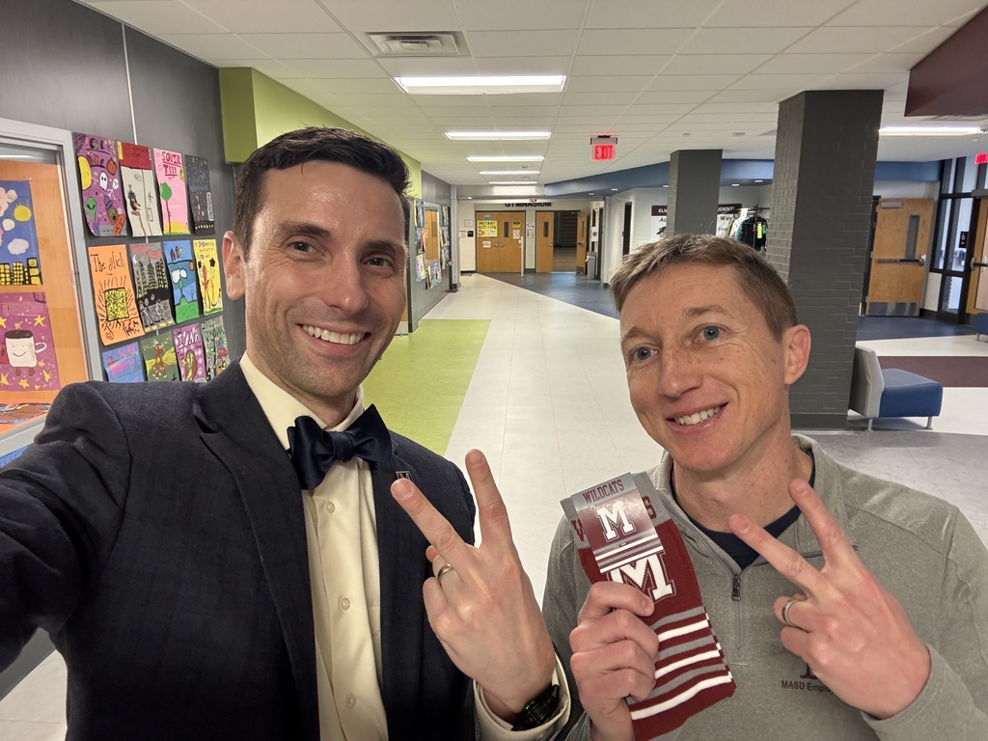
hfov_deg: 73.9
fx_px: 656
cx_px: 494
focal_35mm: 23
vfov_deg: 58.9
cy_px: 370
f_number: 1.9
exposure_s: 1/50
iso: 250
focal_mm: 2.69
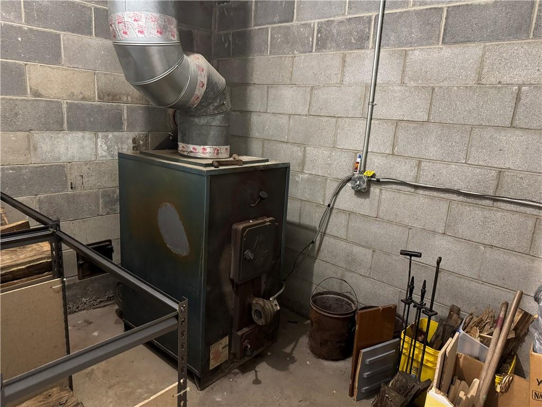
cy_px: 204
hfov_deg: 71.6
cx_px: 271
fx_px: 376
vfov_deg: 56.8
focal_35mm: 24
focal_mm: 6.76
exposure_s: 1/30
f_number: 1.78
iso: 1000
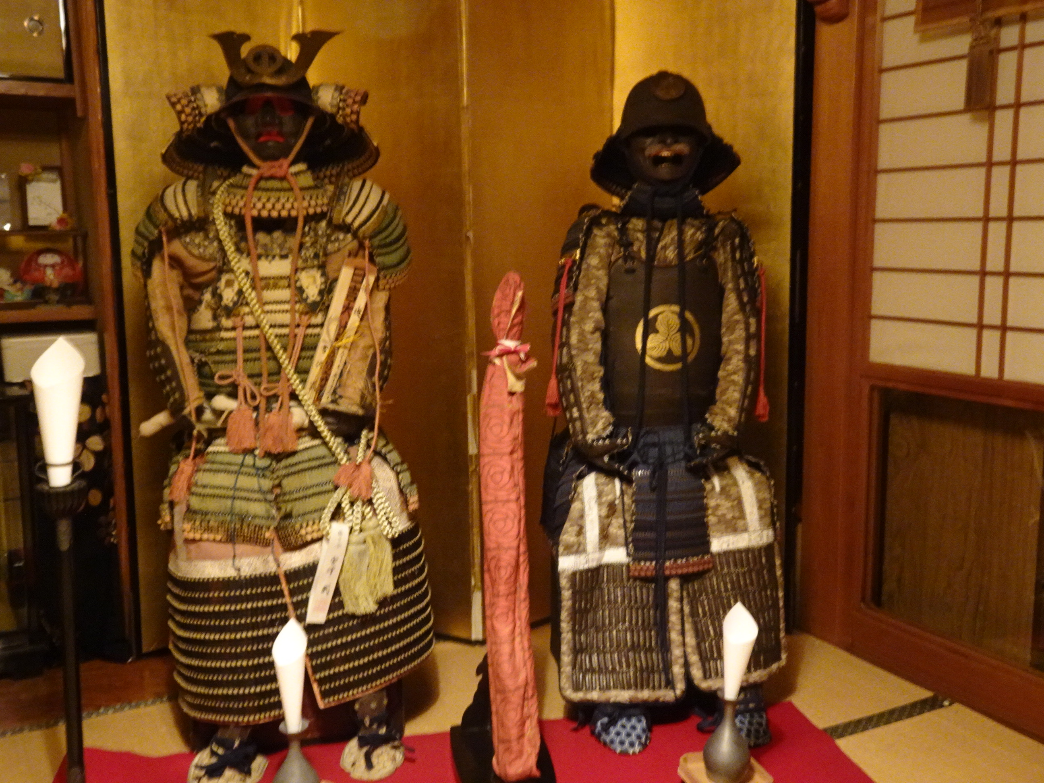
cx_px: 522
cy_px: 392
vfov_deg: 42.9
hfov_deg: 55.4
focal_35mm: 33
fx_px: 995
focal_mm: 5.57
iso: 800
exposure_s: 1/8
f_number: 4
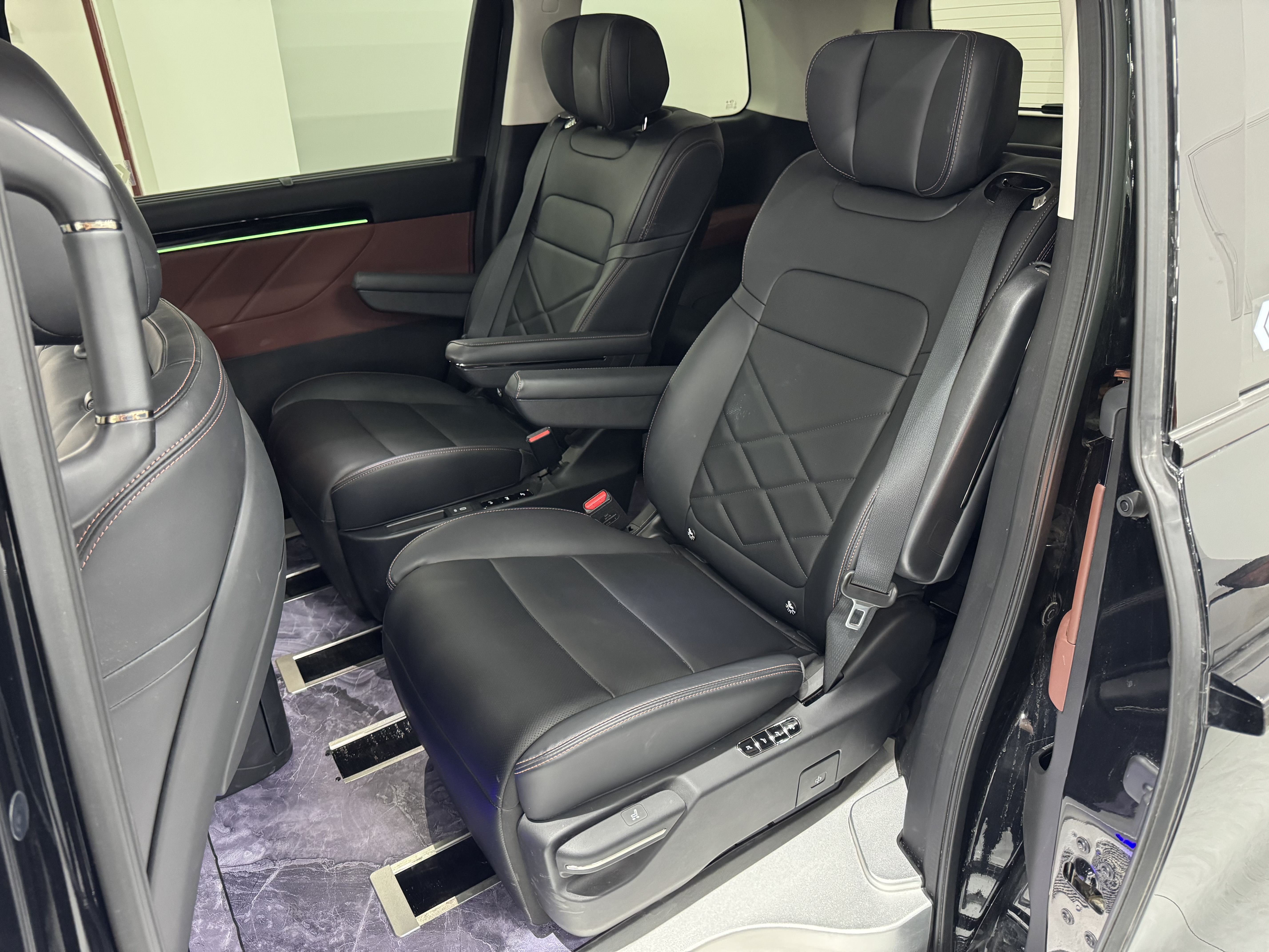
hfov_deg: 71.6
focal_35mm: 24
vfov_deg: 56.8
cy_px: 476
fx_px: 880
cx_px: 634
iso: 800
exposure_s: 1/33
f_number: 1.78
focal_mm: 6.76
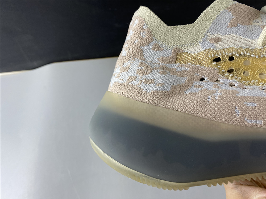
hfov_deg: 67.3
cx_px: 133
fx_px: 200
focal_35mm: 26
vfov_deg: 53.1
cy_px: 100
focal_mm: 4.25
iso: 100
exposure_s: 1/100
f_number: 1.8
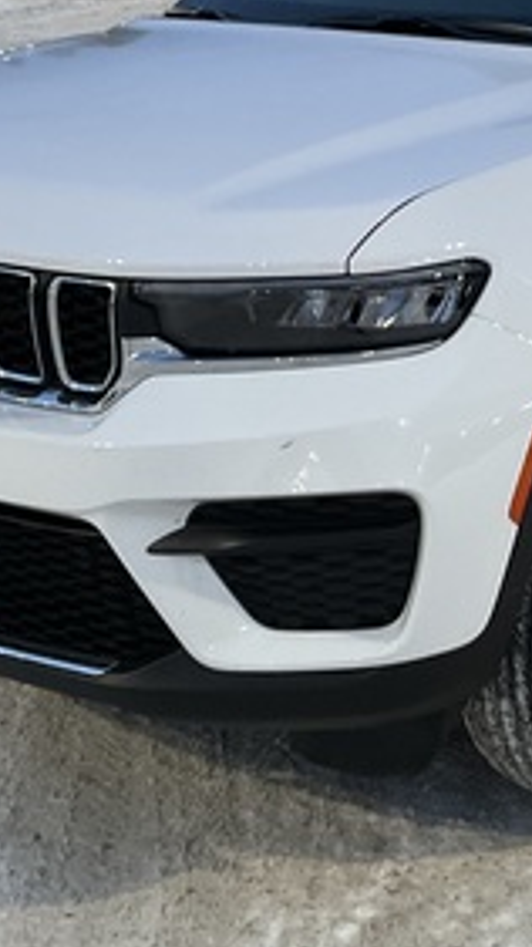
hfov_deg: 16.5
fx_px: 1806
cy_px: 276
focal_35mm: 72
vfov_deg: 29.0
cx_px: 512
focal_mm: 3
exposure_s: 1/40
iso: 200
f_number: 1.8
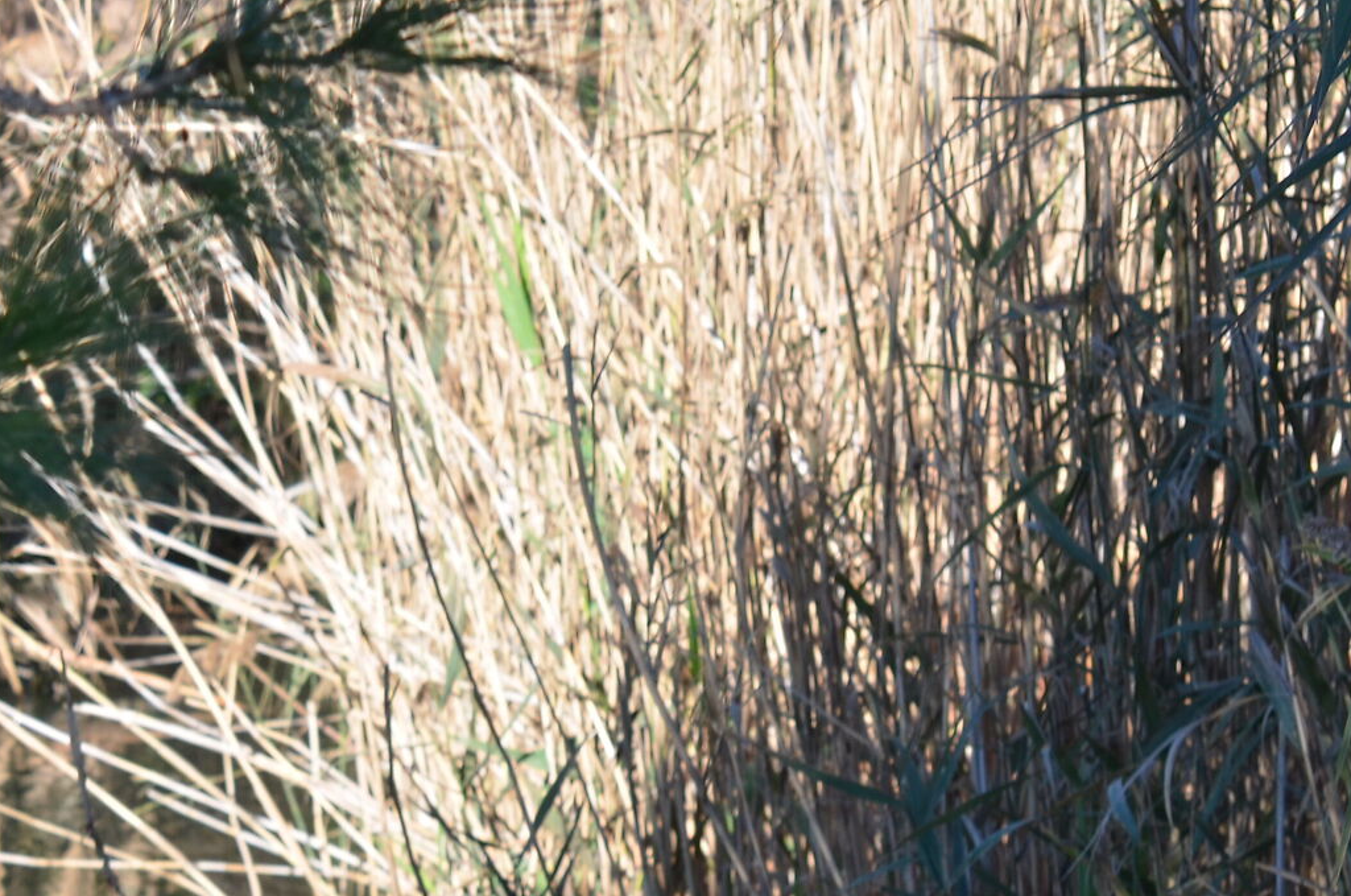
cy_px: 889
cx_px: -113
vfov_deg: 5.6
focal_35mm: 246
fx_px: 9216
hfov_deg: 8.3
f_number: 7.1
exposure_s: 1/200
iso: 160
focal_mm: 70
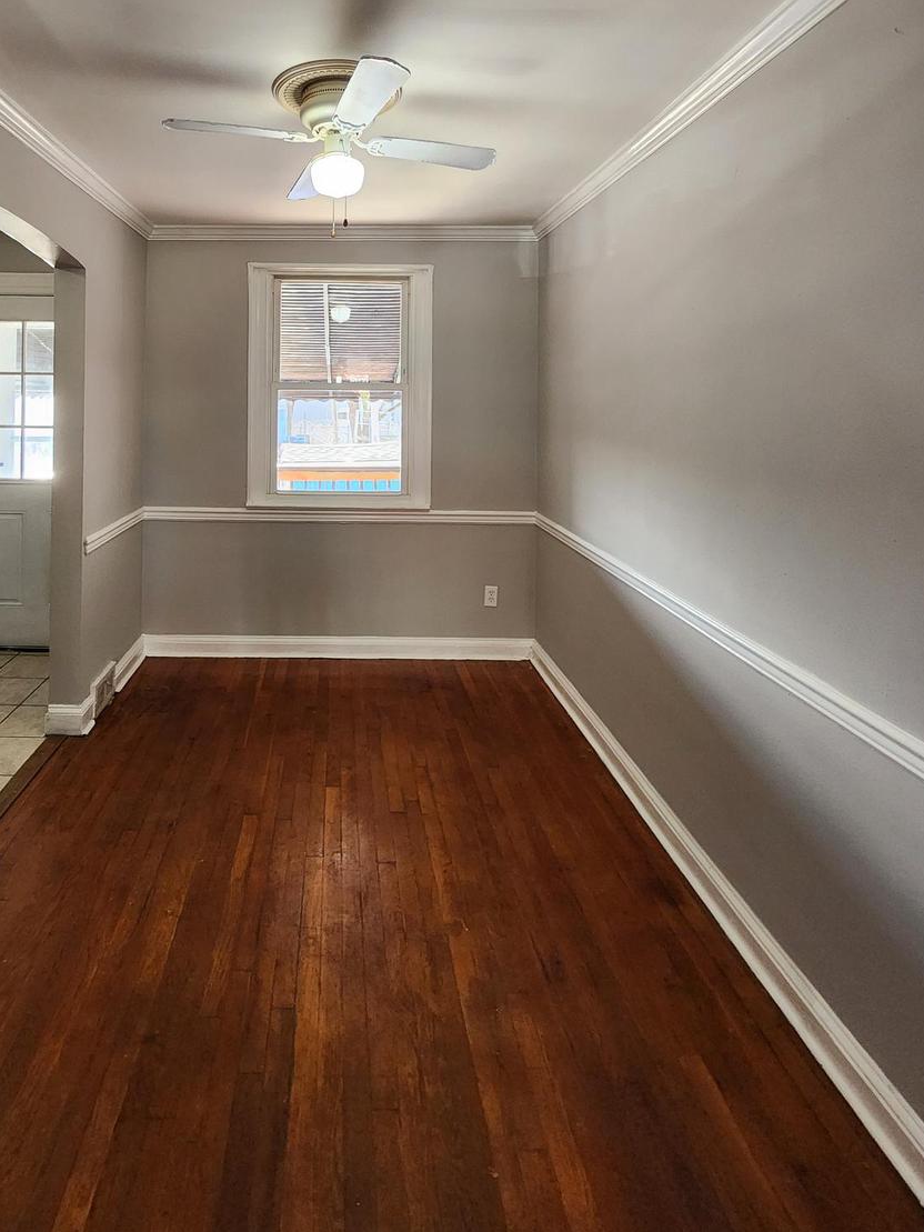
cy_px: 390
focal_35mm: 18
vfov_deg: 84.1
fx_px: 641
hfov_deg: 70.2
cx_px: 337
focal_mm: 2.2
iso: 400
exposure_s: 1/60
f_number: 2.2
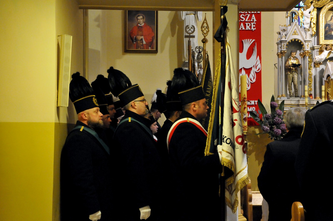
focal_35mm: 51
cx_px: 166
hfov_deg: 38.9
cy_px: 110
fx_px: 471
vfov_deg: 26.4
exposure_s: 1/30
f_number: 5.6
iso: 3200
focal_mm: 34
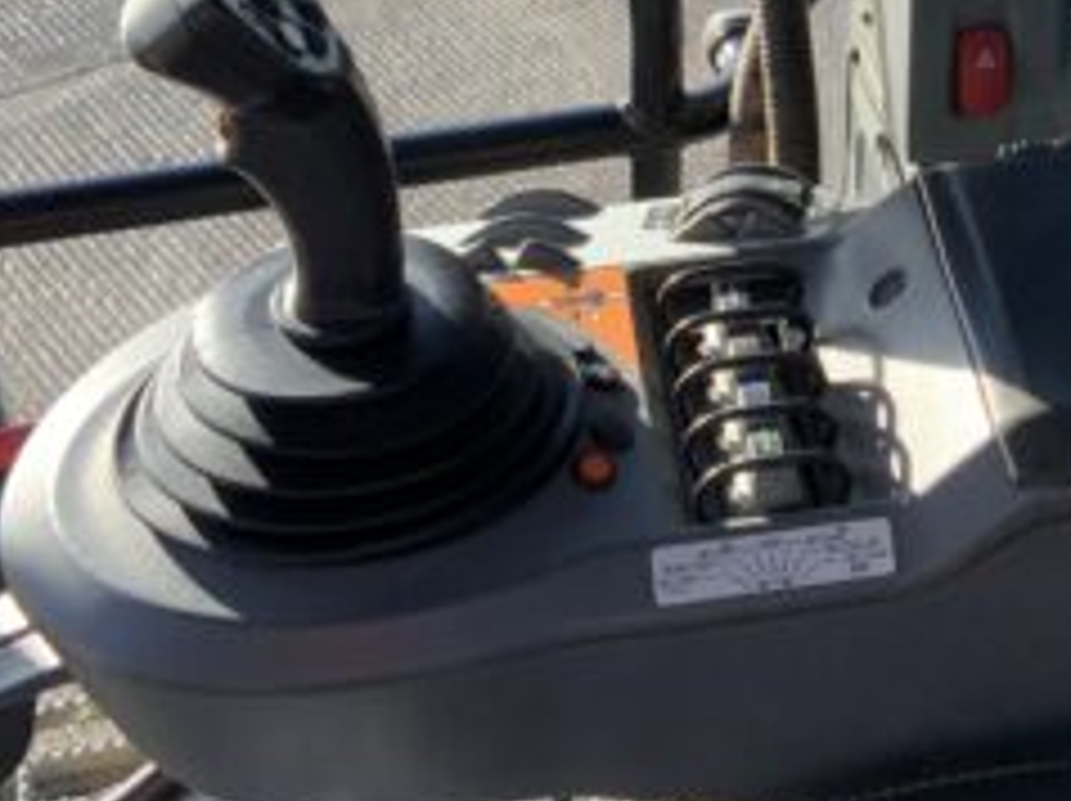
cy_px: 104
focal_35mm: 78
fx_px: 2411
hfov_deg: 24.5
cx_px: 922
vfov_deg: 18.6
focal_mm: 3
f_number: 1.8
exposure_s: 1/219
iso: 16
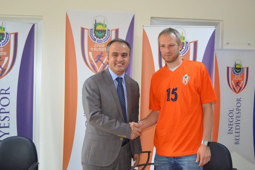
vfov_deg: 29.9
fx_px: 319
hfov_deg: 43.6
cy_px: 85
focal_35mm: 45
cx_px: 128
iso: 1100
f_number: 4.2
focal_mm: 30
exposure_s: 1/60
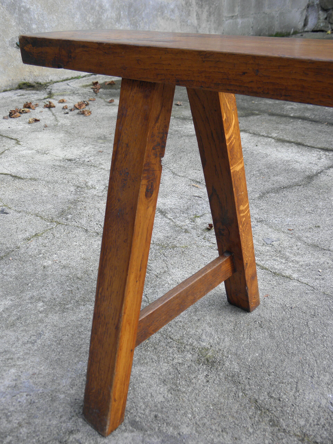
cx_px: 166
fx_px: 436
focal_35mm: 34
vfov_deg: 54.0
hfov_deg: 41.8
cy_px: 222
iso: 100
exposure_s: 1/30
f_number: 3.7
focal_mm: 6.2
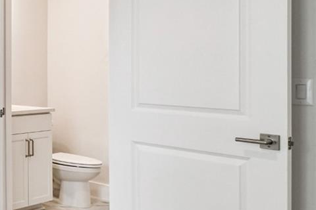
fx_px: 439
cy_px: 64
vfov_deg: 26.8
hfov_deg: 27.7
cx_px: -153
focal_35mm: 50
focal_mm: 10
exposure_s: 1/15
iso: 100
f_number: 7.1
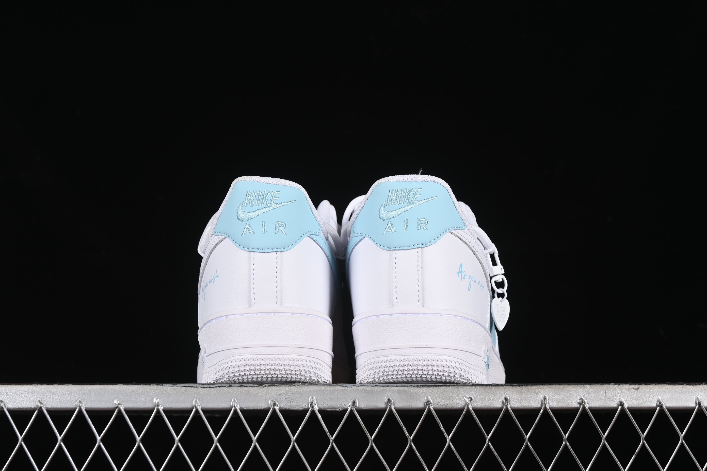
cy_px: 236
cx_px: 354
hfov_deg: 27.0
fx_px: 1473
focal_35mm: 75
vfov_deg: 18.2
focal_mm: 50
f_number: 8
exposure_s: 1/100
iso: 160
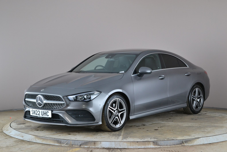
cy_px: 76
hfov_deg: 29.2
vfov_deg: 19.7
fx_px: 435
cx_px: 114
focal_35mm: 69
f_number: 11
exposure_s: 1/10
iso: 800
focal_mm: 46
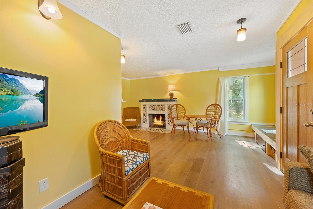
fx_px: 122
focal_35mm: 14
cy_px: 104
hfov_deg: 104.2
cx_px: 156
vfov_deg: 81.2
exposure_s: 1/1.25
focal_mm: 14
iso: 250
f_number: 6.3
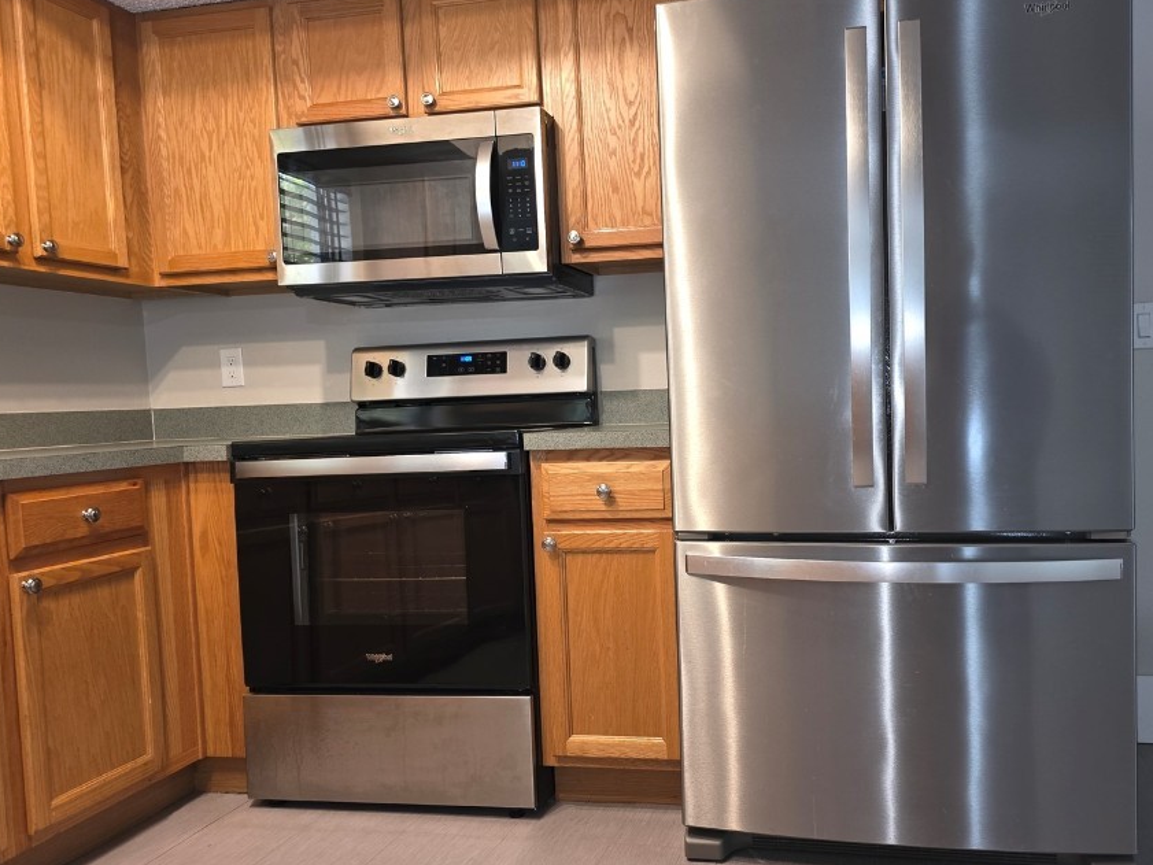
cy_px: 451
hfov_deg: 63.0
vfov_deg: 49.7
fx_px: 933
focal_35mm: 28
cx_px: 681
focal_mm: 6.3
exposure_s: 1/15
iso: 1600
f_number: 1.7
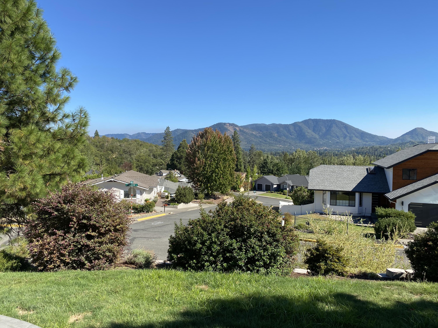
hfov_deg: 67.3
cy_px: 164
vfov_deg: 53.1
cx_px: 219
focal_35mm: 26
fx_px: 329
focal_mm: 4.25
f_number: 1.8
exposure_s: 1/2268
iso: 32
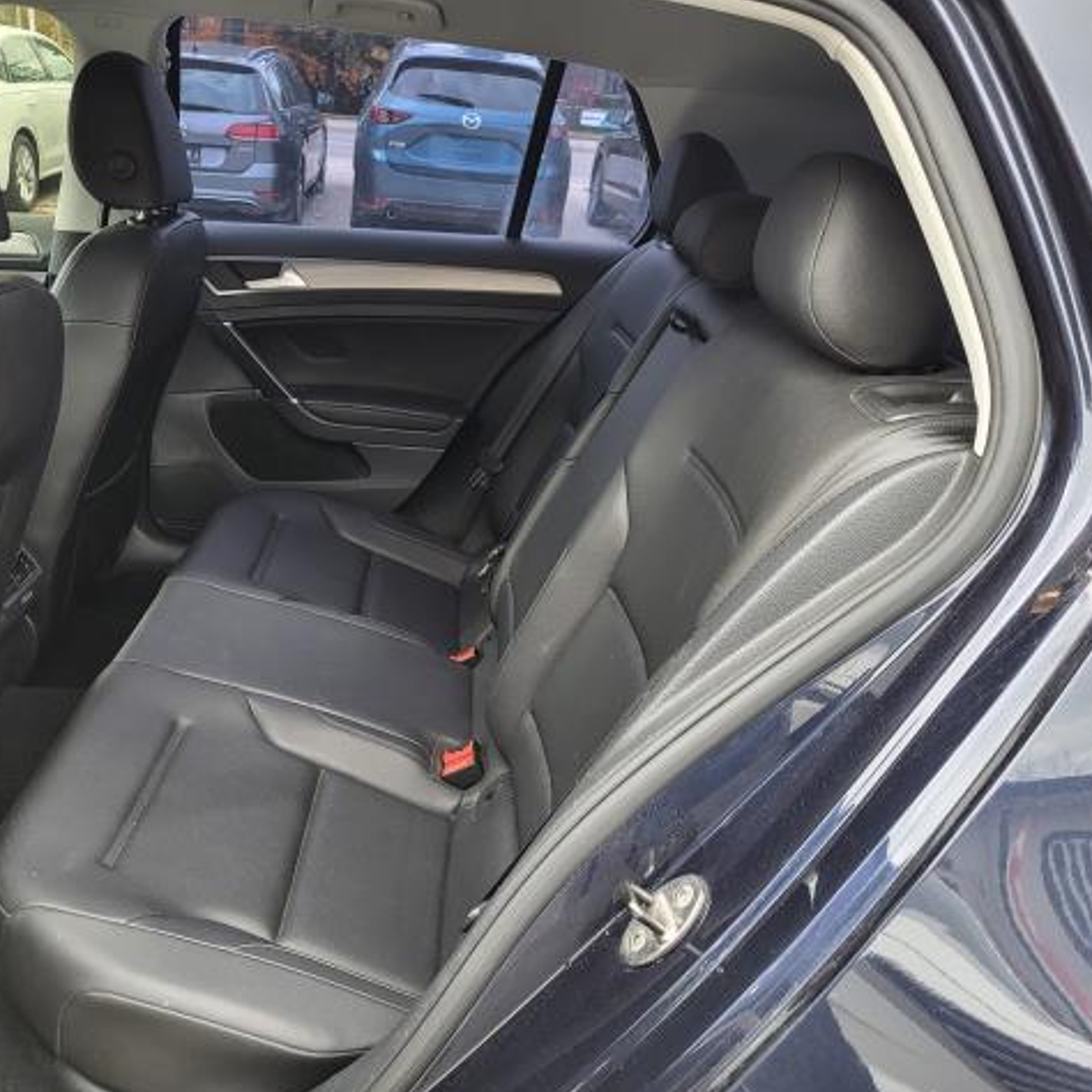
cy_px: 548
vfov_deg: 52.5
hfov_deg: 52.1
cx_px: 426
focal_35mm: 31
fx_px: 1106
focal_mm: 5.4
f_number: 1.8
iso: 125
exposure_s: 1/120
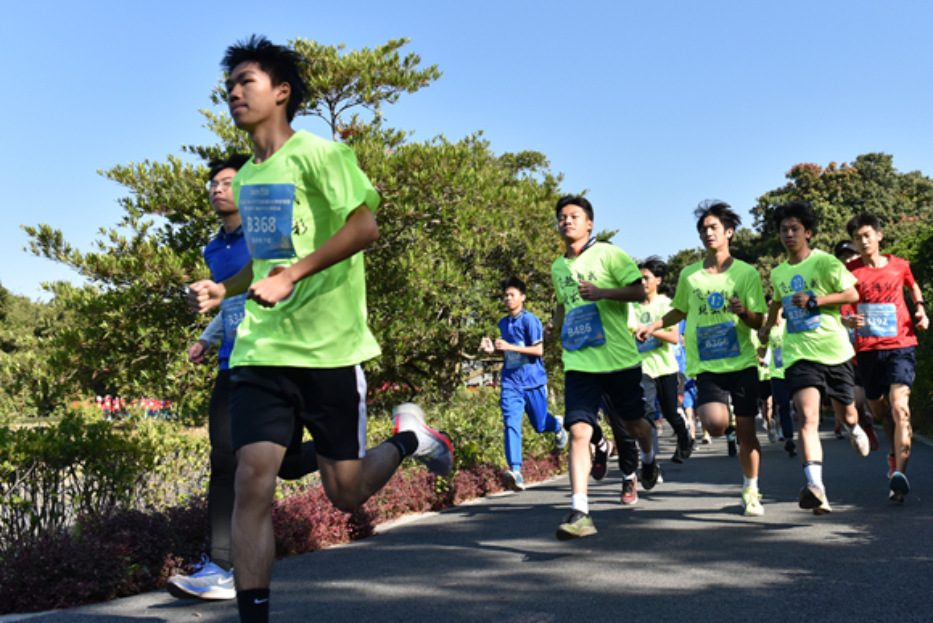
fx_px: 1037
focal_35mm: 40
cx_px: 587
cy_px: 241
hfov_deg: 48.0
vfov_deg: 33.3
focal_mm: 29
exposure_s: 1/4000
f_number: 4
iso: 800
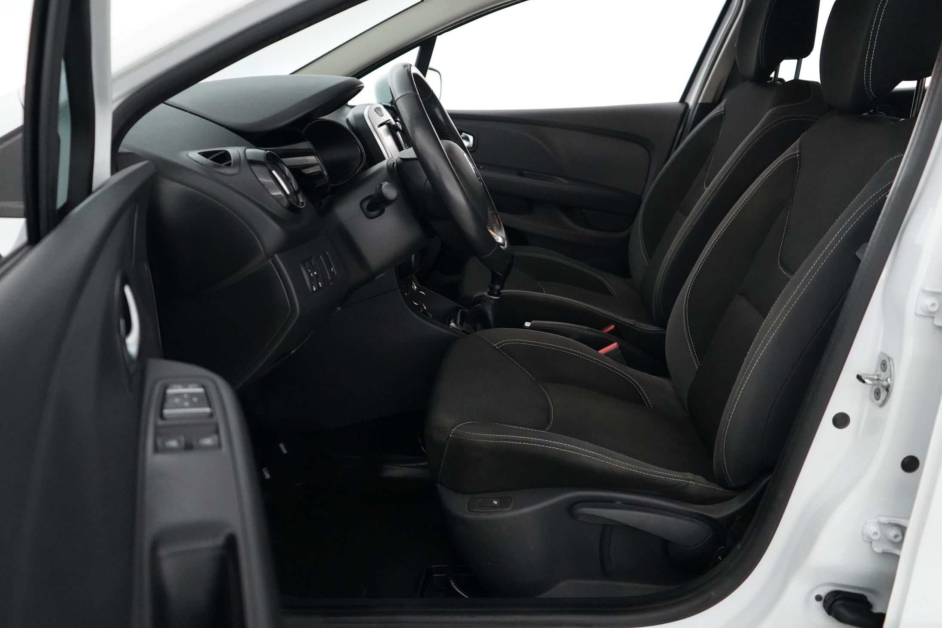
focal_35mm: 32
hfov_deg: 58.5
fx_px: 837
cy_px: 271
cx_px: 527
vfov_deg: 41.0
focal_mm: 28
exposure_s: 1/160
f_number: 3.5
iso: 10000
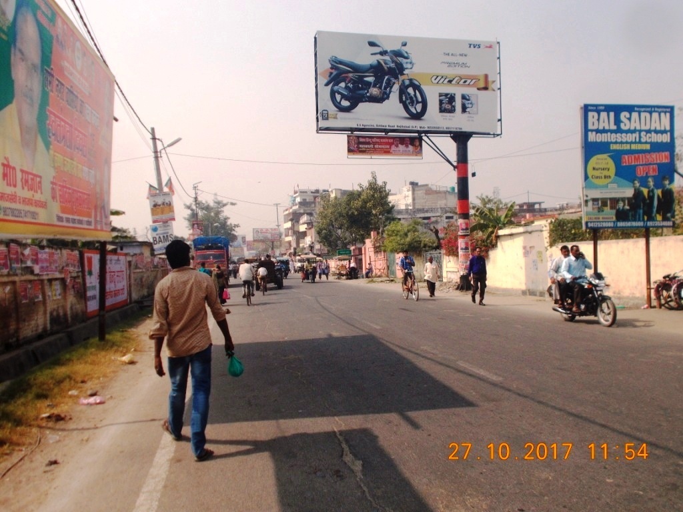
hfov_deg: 54.0
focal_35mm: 34
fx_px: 671
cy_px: 256
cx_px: 342
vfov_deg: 41.8
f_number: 9.2
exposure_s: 1/160
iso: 80
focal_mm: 6
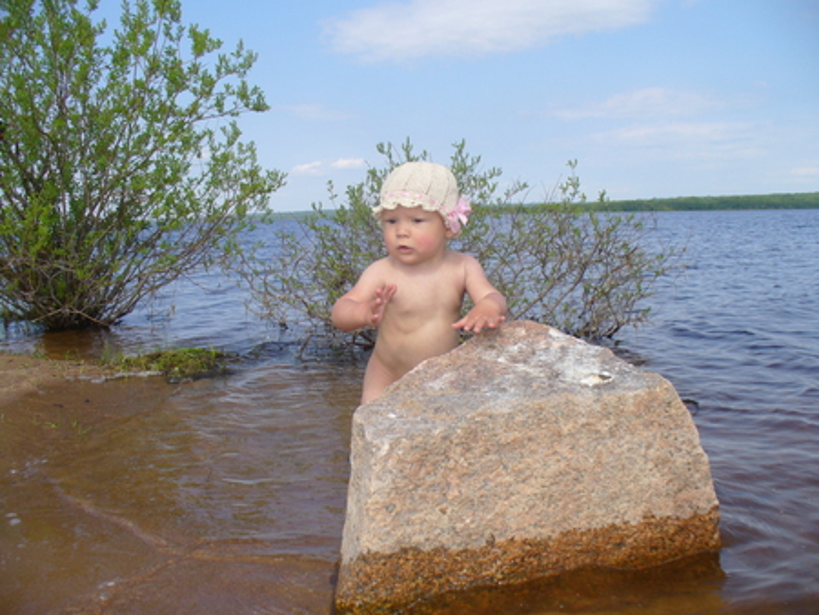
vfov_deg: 38.7
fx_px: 876
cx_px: 410
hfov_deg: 50.1
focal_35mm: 37
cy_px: 308
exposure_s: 1/320
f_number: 5.6
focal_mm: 6.1
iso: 80
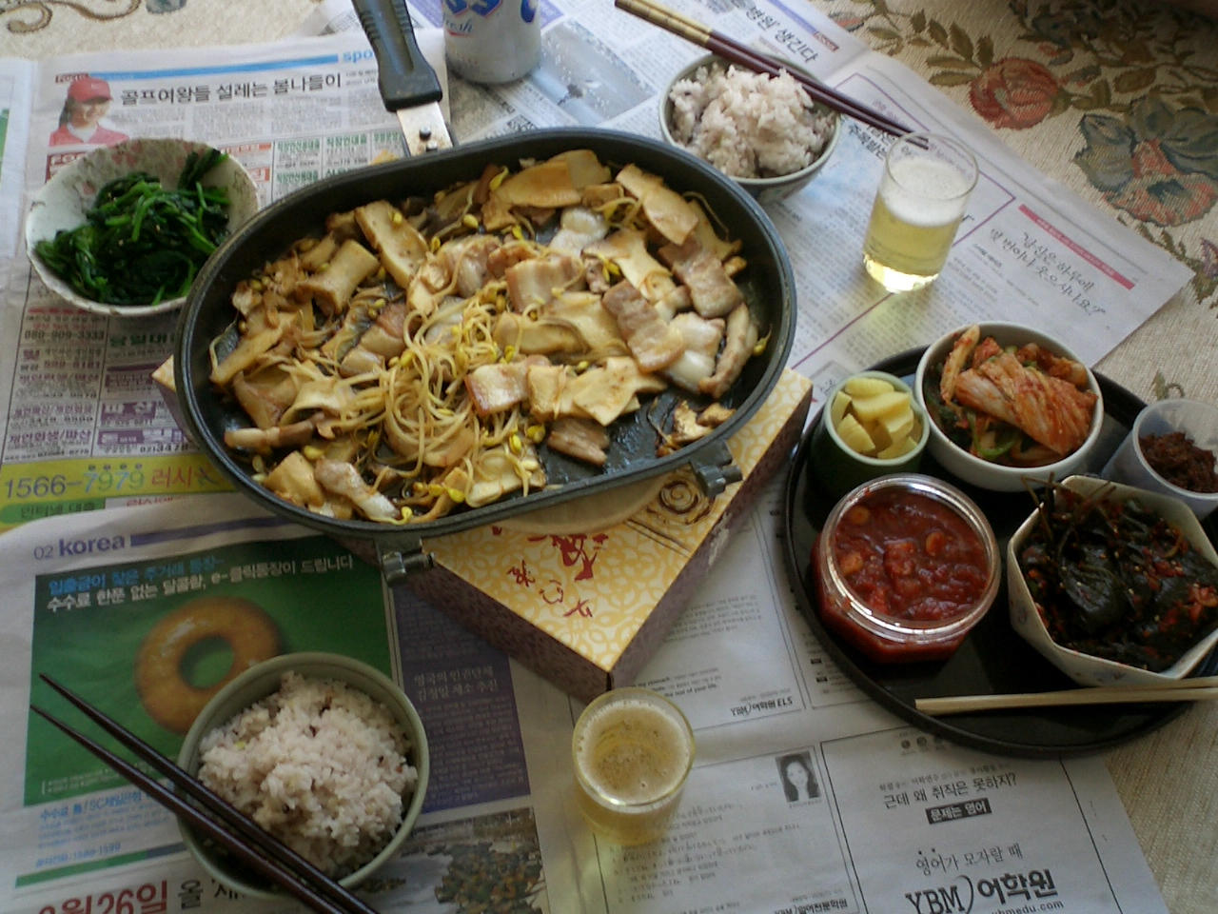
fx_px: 1302
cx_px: 609
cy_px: 457
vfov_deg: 38.7
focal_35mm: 37
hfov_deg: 50.1
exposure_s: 1/15
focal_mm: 5.6
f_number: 3.5
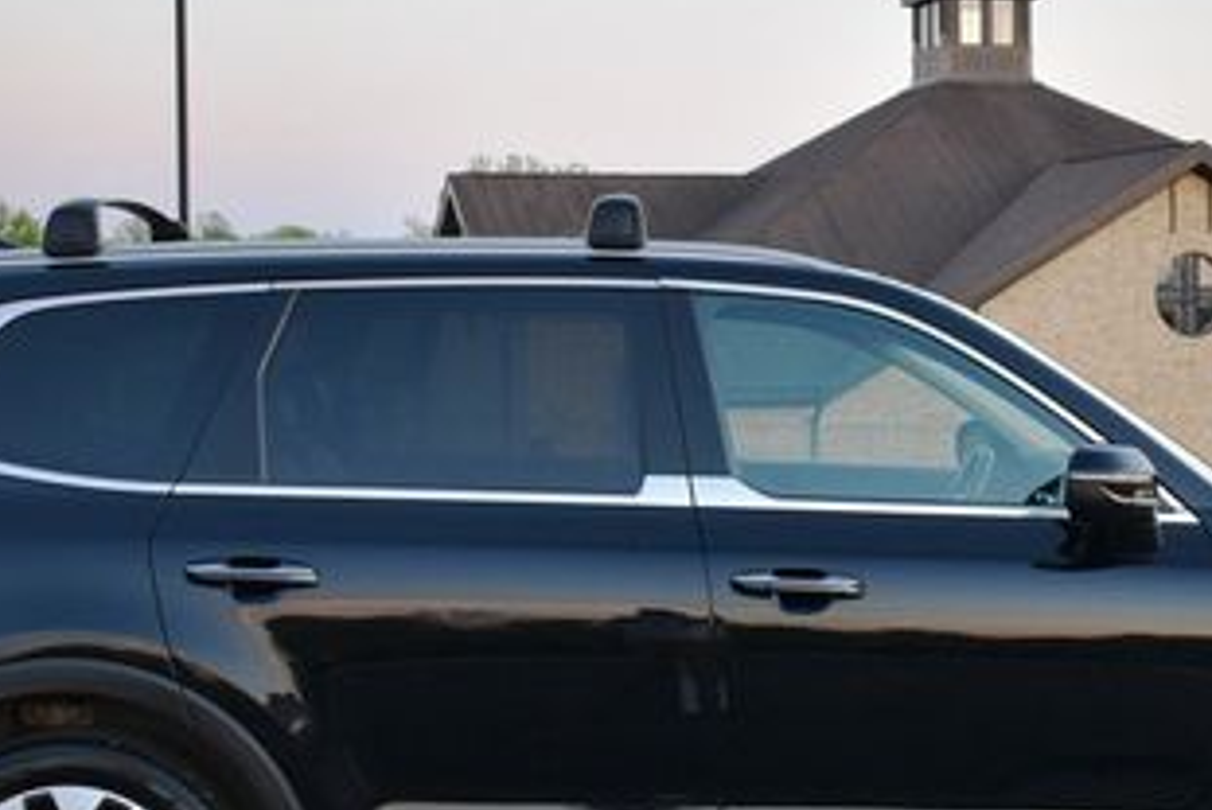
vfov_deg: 18.5
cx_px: 779
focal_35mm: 74
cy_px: 465
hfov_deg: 27.2
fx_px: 2494
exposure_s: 1/125
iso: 800
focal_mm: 24
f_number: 4
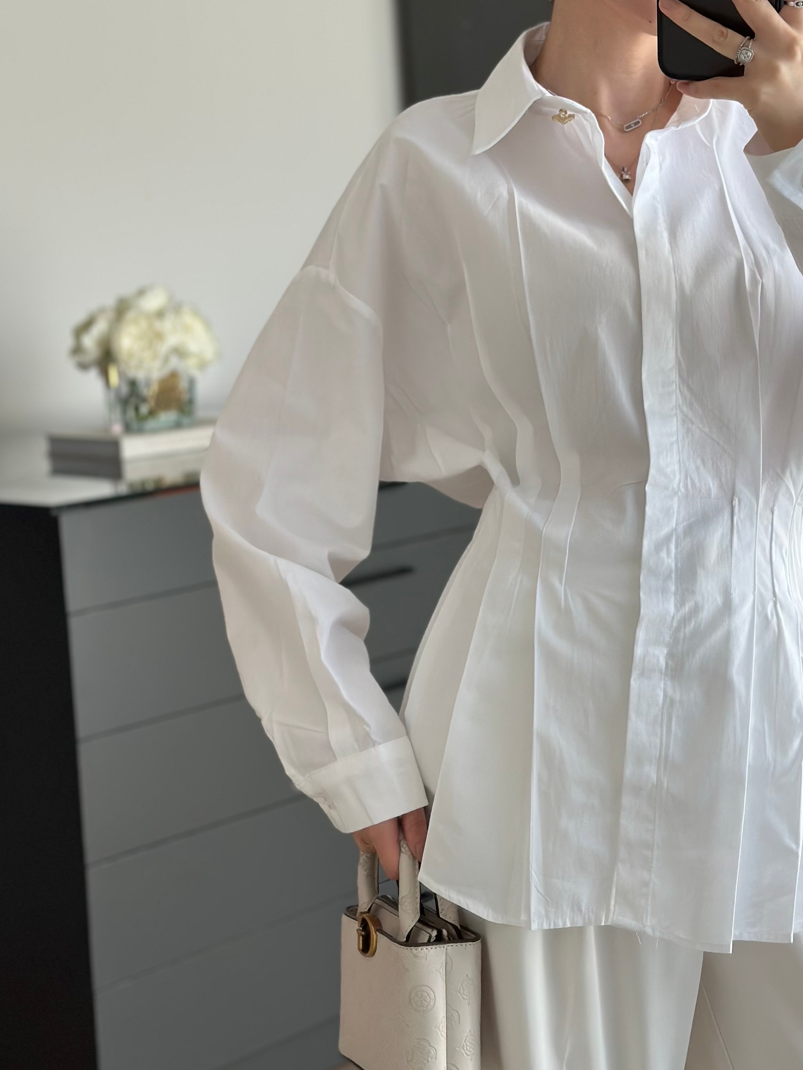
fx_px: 2165
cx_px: 558
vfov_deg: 27.7
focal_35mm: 70
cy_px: 437
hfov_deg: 20.9
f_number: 1.78
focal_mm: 6.86
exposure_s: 1/402
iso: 80
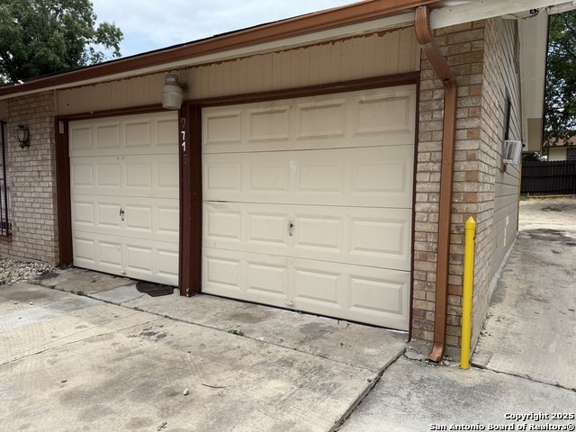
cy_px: 216
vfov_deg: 56.8
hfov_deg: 71.6
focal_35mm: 24
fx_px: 399
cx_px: 288
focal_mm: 6.76
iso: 80
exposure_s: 1/4167
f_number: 1.78
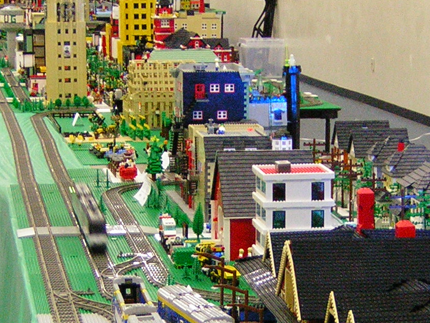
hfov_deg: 13.4
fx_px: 1827
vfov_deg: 10.1
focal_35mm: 147
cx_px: 277
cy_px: 254
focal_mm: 10.1
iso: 196
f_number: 3.9
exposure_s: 1/5.3
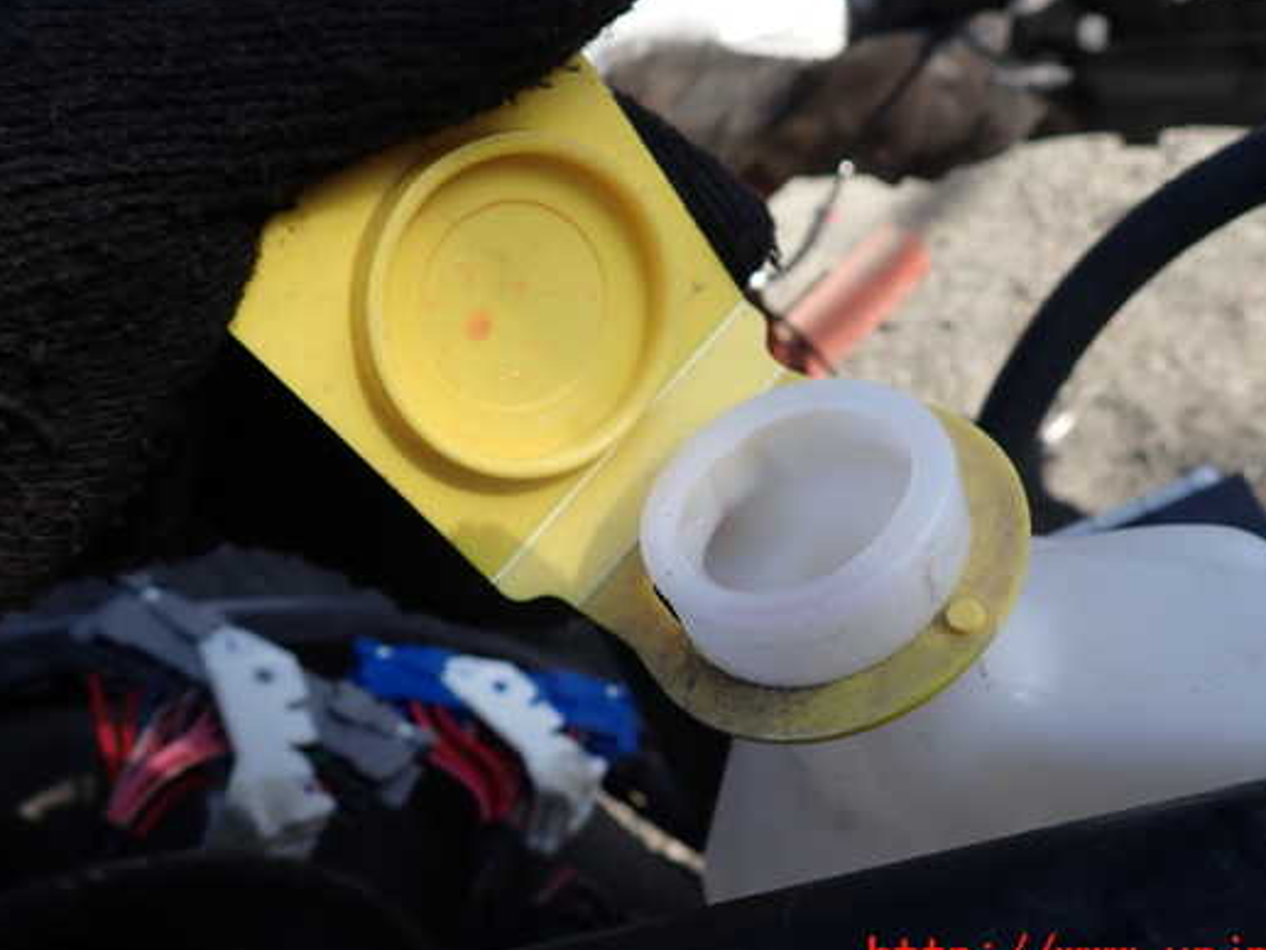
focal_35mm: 29
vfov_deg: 48.2
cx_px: 686
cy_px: 441
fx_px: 1061
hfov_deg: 61.6
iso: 100
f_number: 2.8
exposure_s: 1/400
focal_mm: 4.5
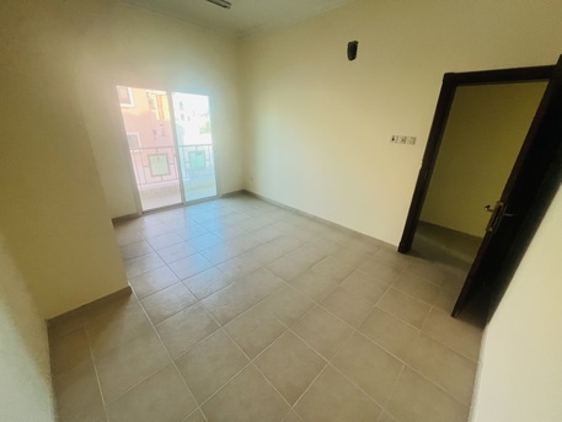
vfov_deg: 89.9
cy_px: 211
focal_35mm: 13
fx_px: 211
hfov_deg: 106.2
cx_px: 281
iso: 160
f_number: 1.8
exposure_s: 1/99
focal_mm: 1.57
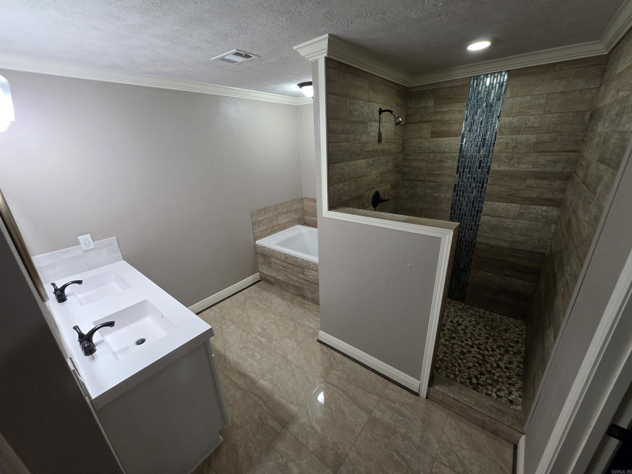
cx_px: 316
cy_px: 237
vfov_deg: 89.9
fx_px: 237
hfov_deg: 106.2
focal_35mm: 13
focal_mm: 2.2
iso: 250
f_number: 1.9
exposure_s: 1/120
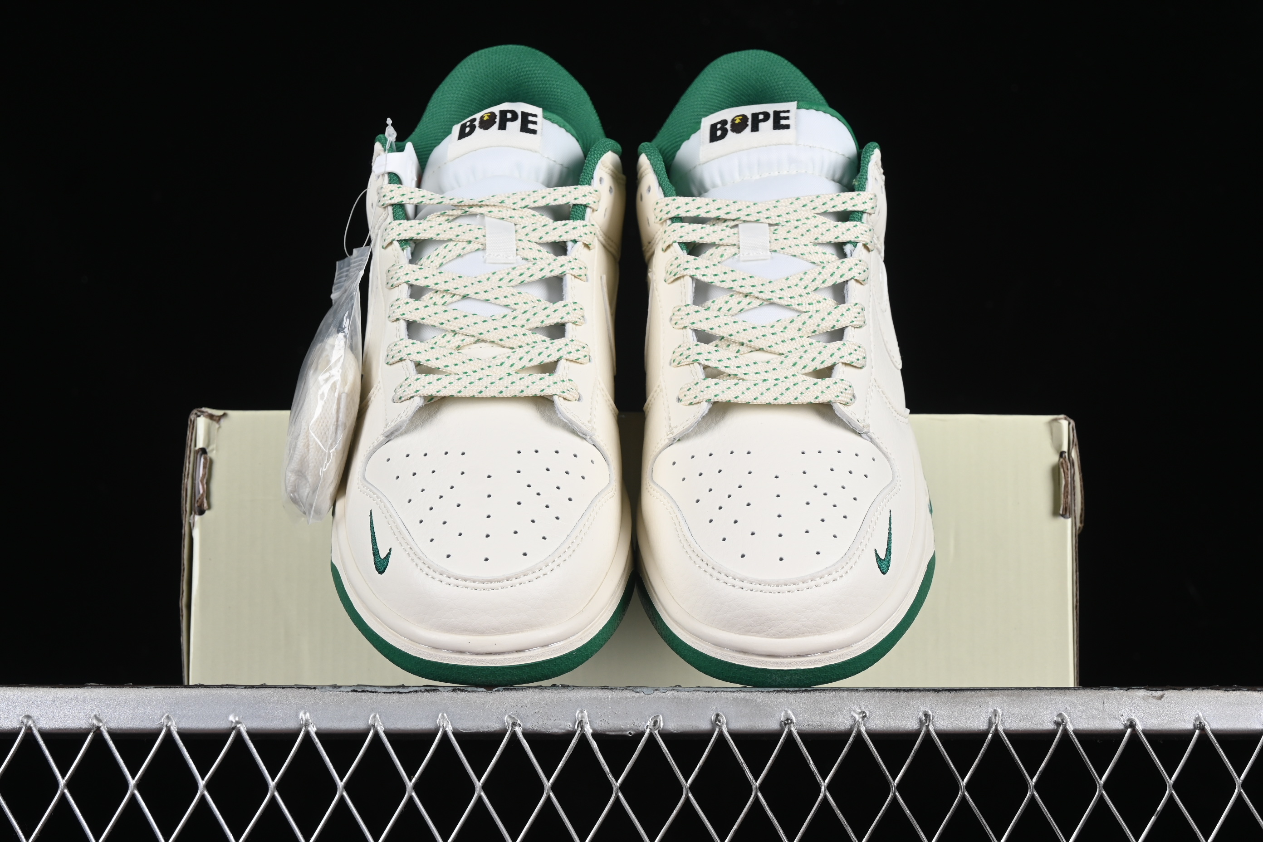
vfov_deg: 18.2
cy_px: 421
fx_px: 2631
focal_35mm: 75
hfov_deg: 27.0
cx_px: 632
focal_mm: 50
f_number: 8
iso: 160
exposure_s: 1/80
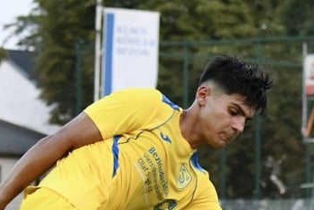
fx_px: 2564
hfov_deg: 6.9
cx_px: 424
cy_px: 269
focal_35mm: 294
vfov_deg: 4.7
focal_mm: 80
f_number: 4.5
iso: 8000
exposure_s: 1/1600
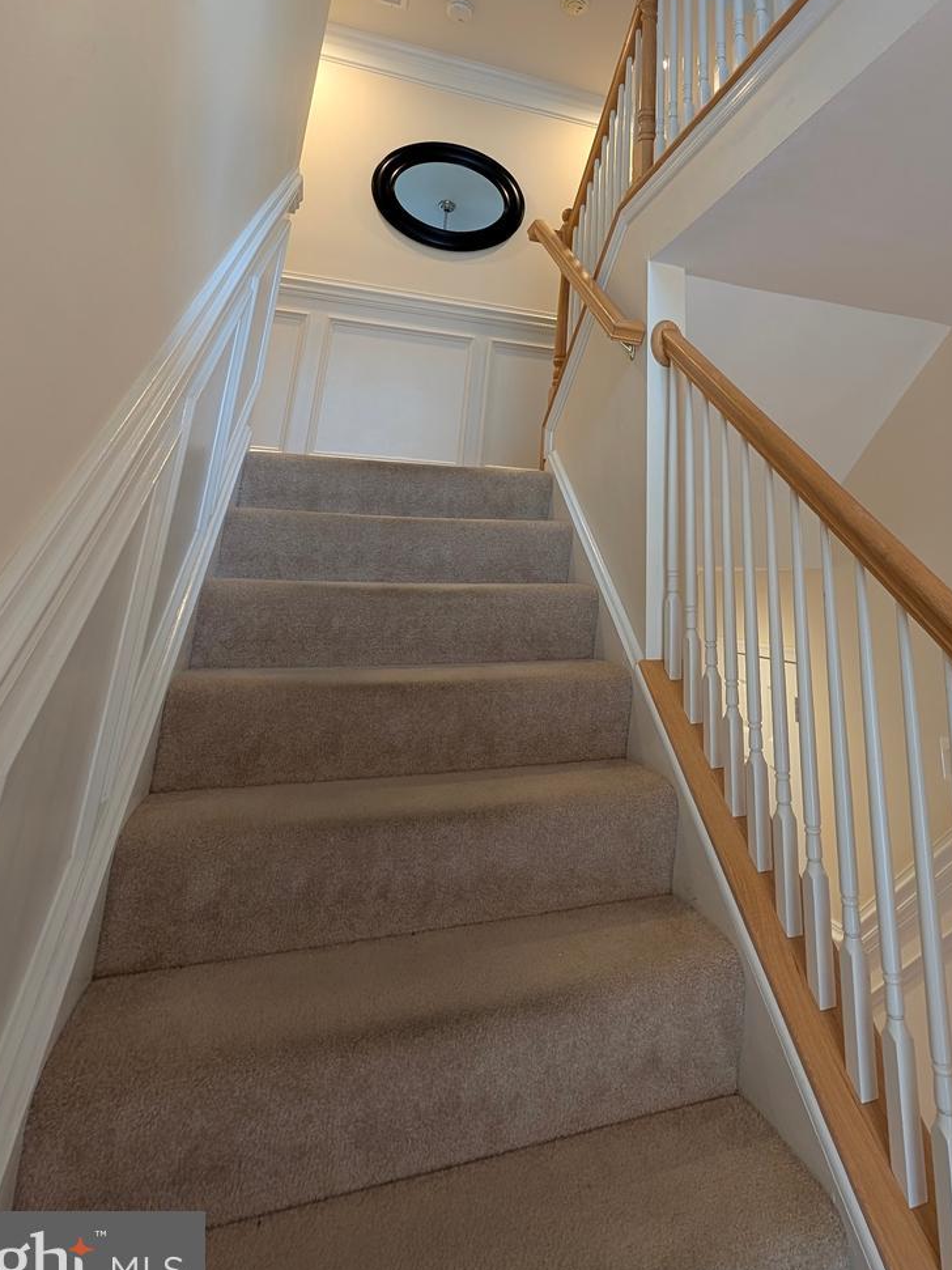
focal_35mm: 19
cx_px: 634
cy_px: 314
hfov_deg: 66.8
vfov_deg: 78.2
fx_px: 697
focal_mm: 2.02
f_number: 1.7
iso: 63
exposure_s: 1/40
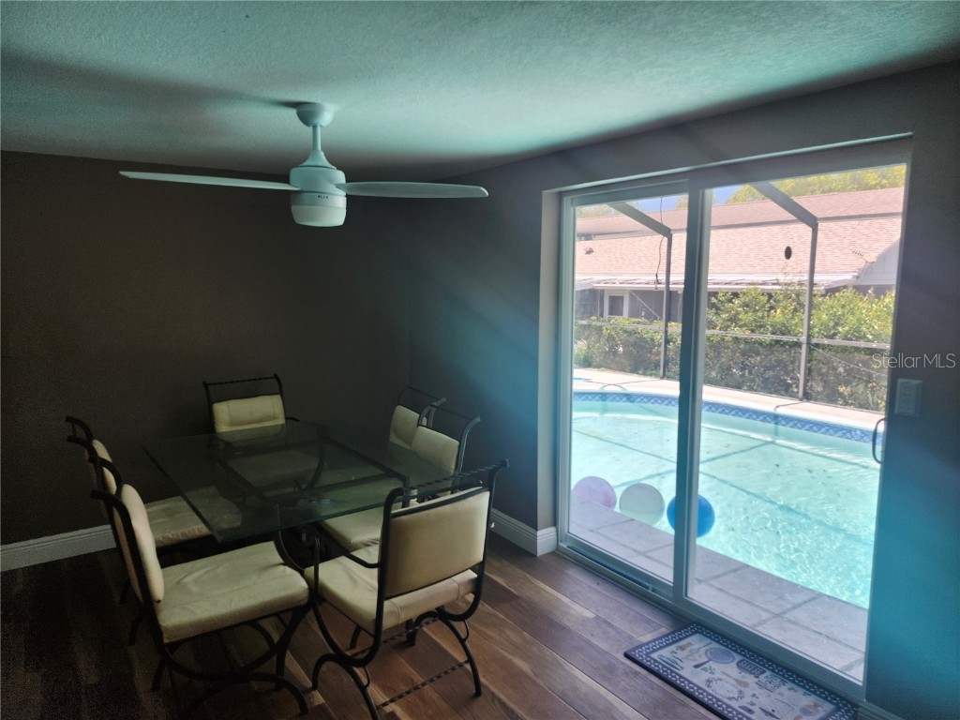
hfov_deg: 73.9
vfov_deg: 58.9
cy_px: 360
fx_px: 638
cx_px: 480
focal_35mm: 23
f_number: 1.8
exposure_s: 1/180
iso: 50
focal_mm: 5.54
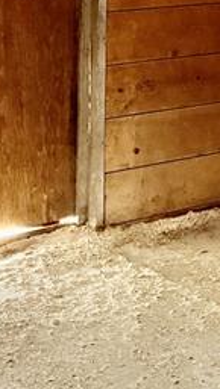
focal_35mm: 104
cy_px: -96
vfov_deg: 19.2
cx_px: 256
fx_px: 1076
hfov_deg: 11.5
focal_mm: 6.76
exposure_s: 1/26
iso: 1600
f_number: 1.78
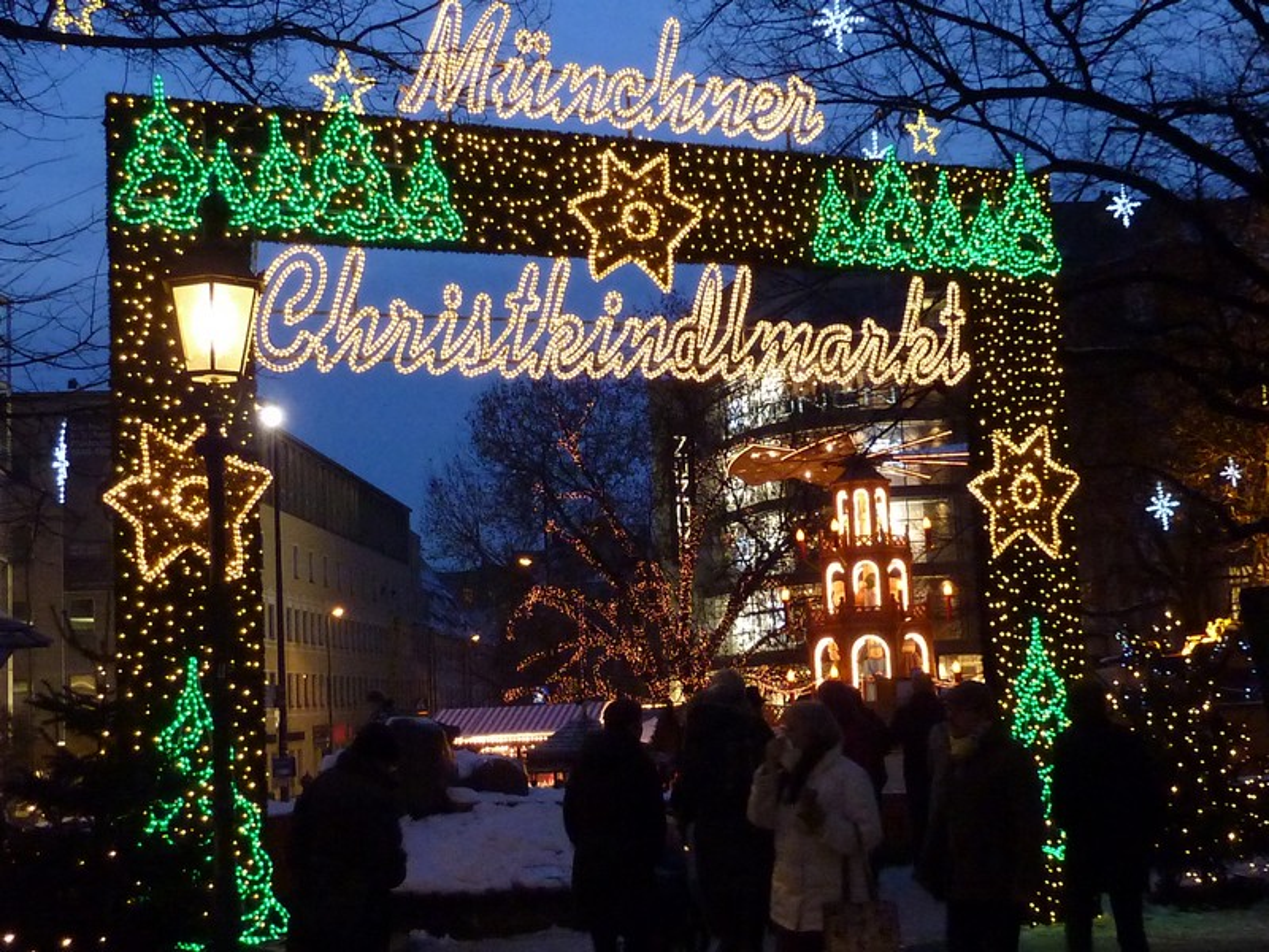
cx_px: 634
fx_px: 1870
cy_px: 476
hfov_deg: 37.5
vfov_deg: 28.6
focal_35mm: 51
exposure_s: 1/30
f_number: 3.4
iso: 400
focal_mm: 4.7
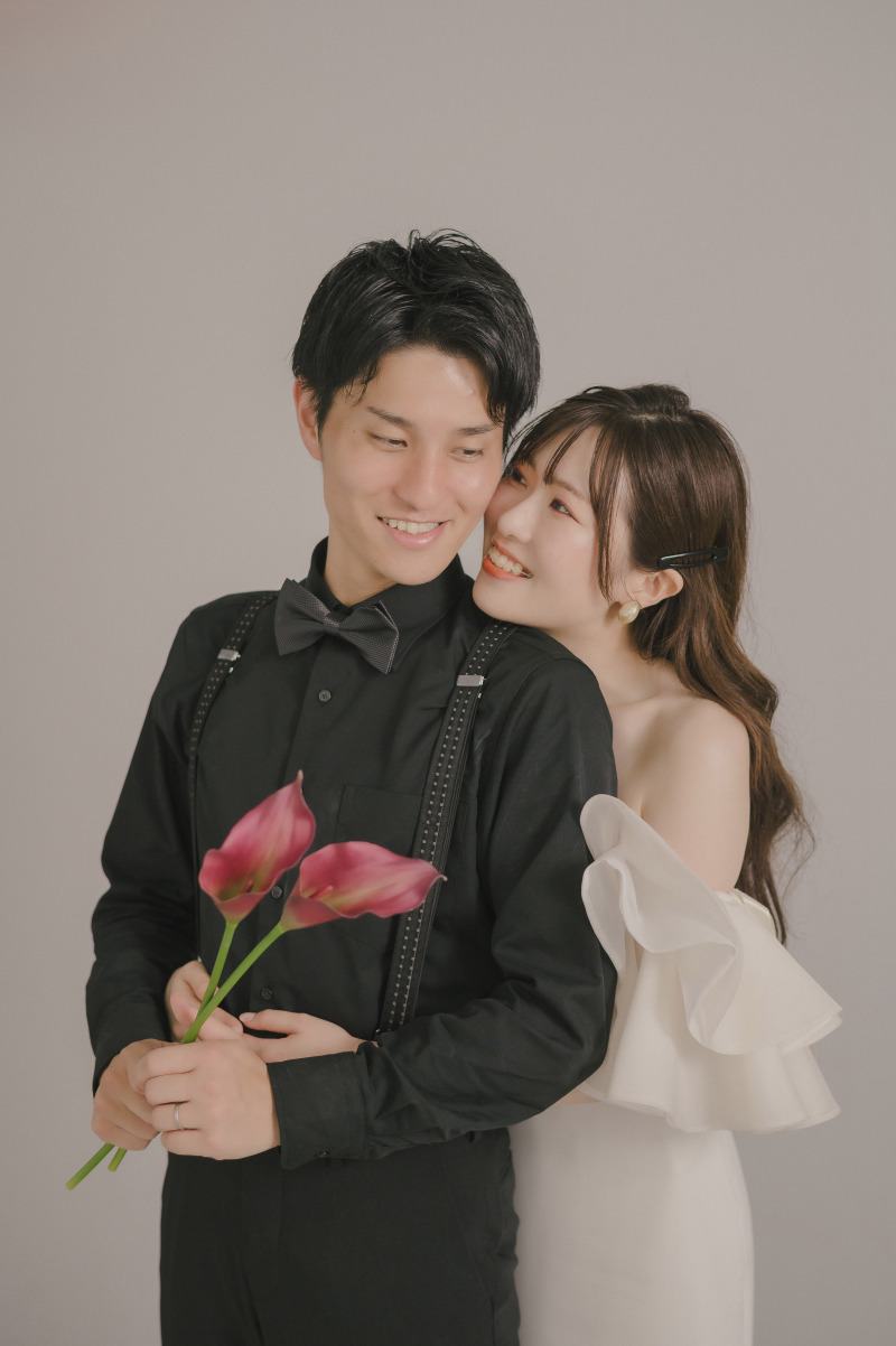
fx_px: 2168
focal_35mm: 58
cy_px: 673
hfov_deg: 23.4
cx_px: 448
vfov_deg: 34.5
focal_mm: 58
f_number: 2
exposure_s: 1/125
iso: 400
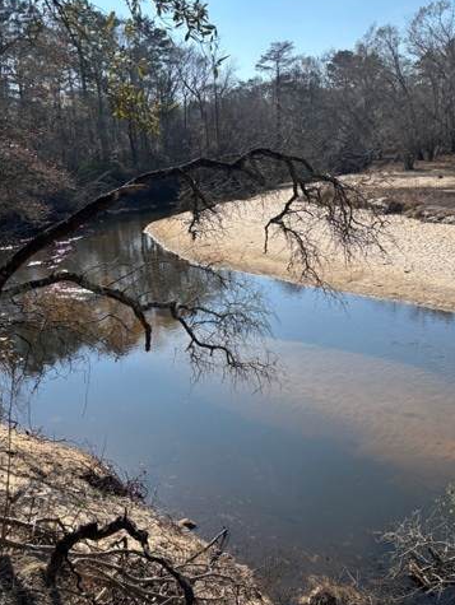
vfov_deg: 52.5
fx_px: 613
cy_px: 271
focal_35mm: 35
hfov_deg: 40.5
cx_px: 282
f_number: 1.6
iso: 50
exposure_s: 1/2933
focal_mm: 5.96
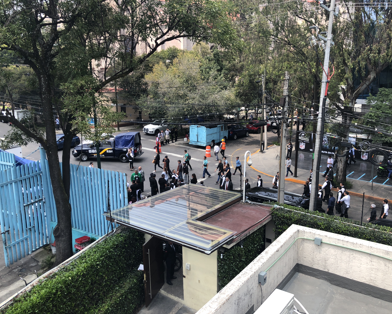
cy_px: 155
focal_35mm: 30
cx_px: 215
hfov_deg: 58.7
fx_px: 348
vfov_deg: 48.5
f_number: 1.8
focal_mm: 4
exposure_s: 1/453
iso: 20
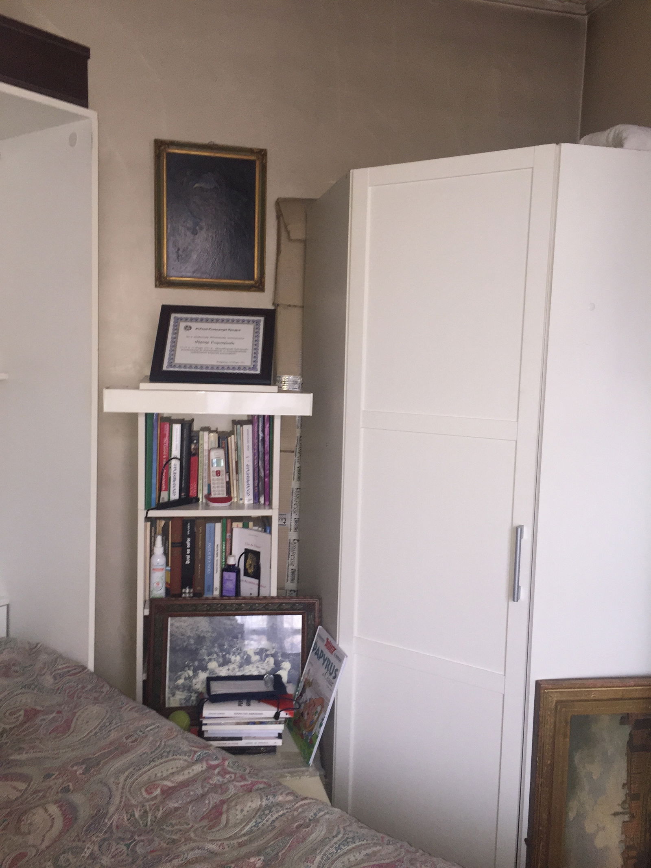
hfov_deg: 48.2
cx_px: 326
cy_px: 434
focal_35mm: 29
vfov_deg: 61.7
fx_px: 727
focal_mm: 4.15
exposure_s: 1/33
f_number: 2.2
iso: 80
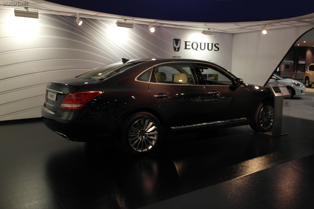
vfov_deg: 43.6
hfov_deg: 61.9
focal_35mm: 30
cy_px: 104
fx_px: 262
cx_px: 157
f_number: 3.5
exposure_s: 1/60
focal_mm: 20
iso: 400
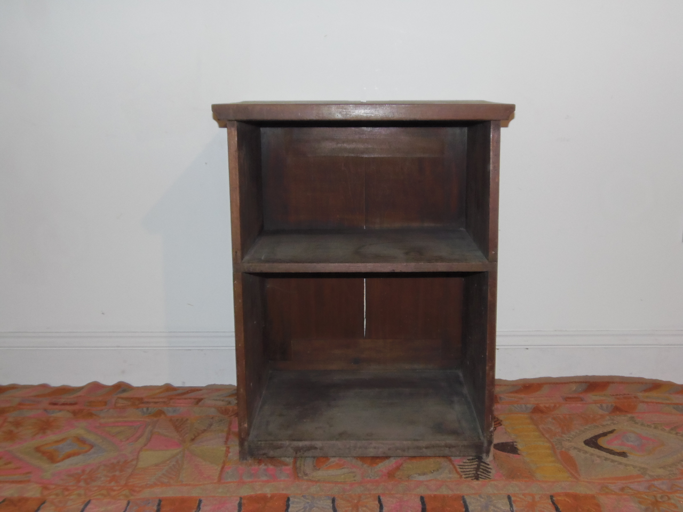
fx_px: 691
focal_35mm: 35
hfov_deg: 52.6
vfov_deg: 40.7
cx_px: 342
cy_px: 256
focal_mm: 6.5
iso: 200
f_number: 3.4
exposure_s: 1/15
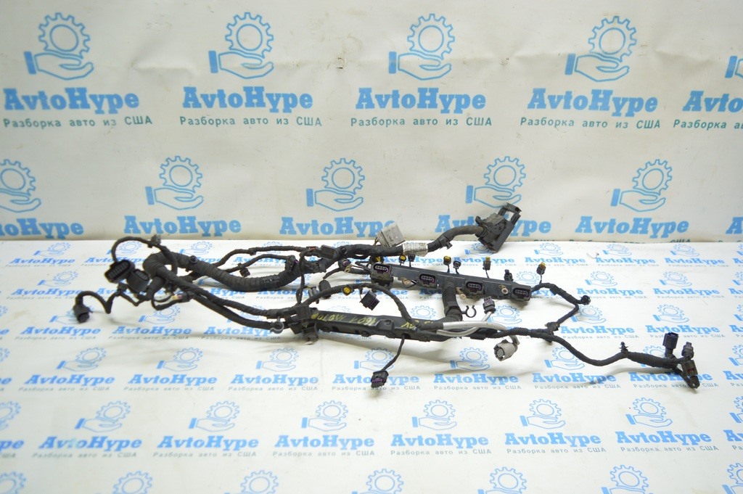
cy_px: 247
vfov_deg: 47.9
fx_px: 557
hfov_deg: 67.4
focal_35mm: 27
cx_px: 372
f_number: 3.5
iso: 400
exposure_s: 1/40
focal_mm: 18
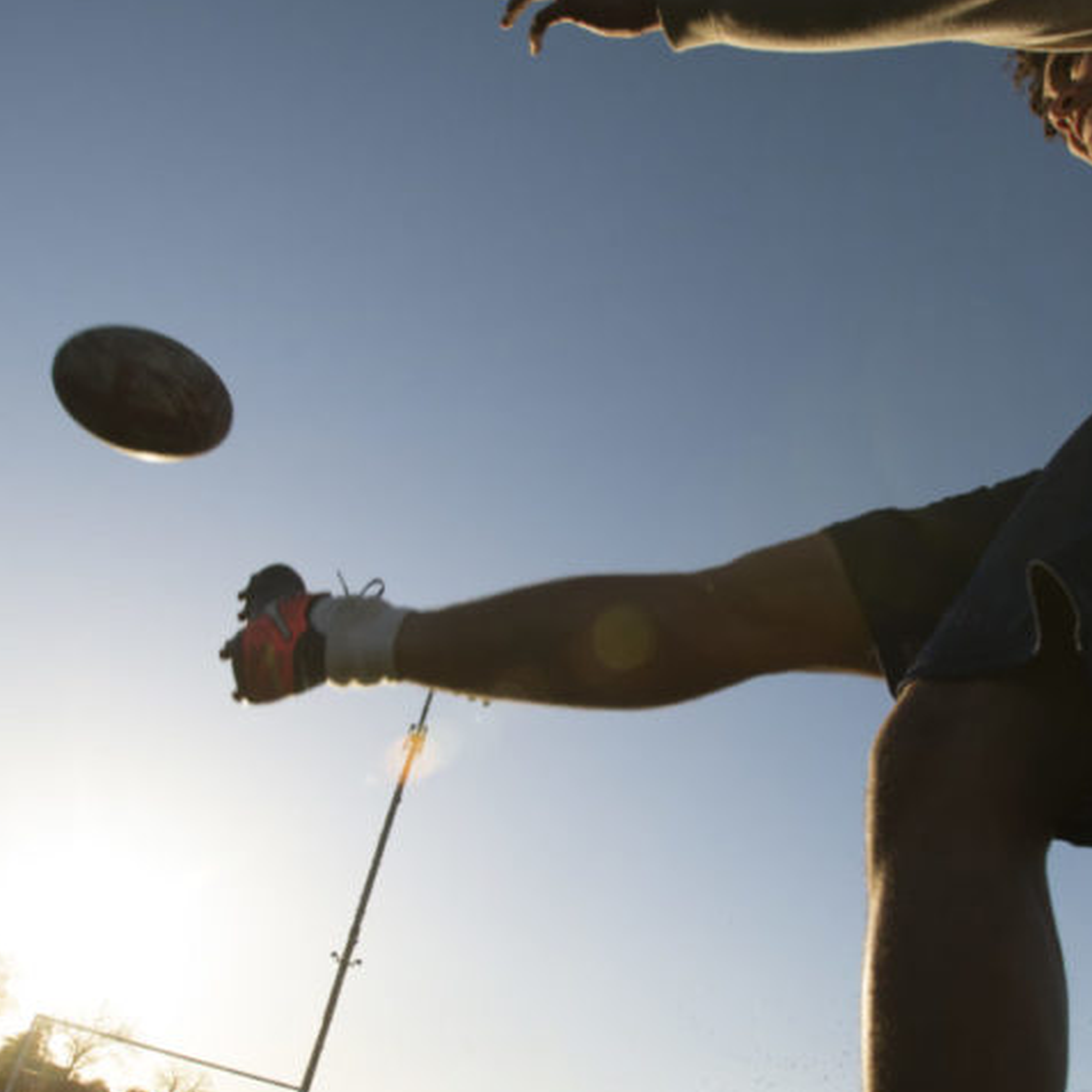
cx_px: 549
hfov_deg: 52.5
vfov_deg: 52.0
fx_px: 1106
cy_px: 681
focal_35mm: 31
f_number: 8
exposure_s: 1/1600
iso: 800
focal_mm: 17
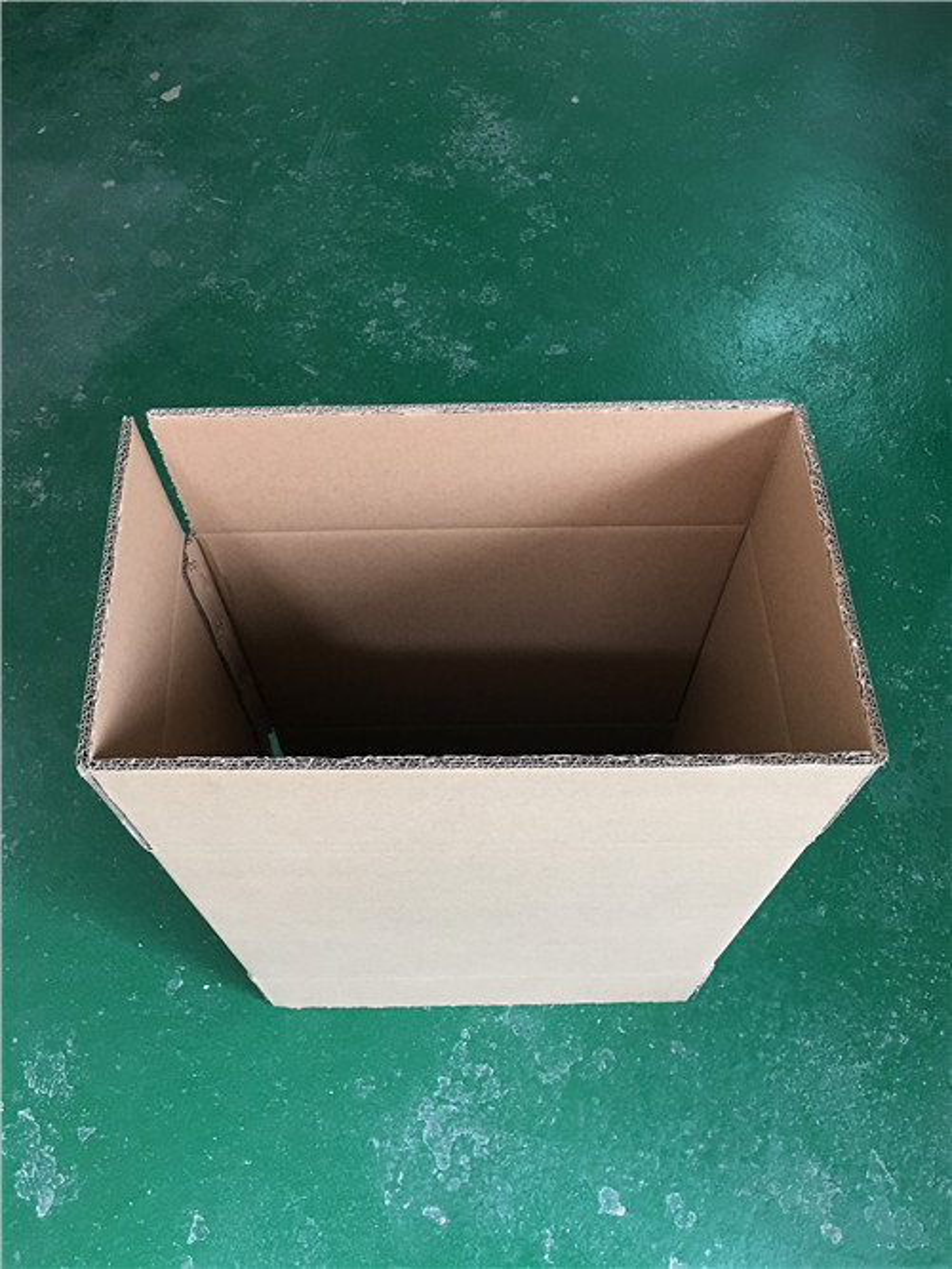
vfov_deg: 61.6
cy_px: 634
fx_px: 1063
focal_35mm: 29
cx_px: 476
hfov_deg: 48.3
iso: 80
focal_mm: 4.15
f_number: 2.2
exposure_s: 1/10
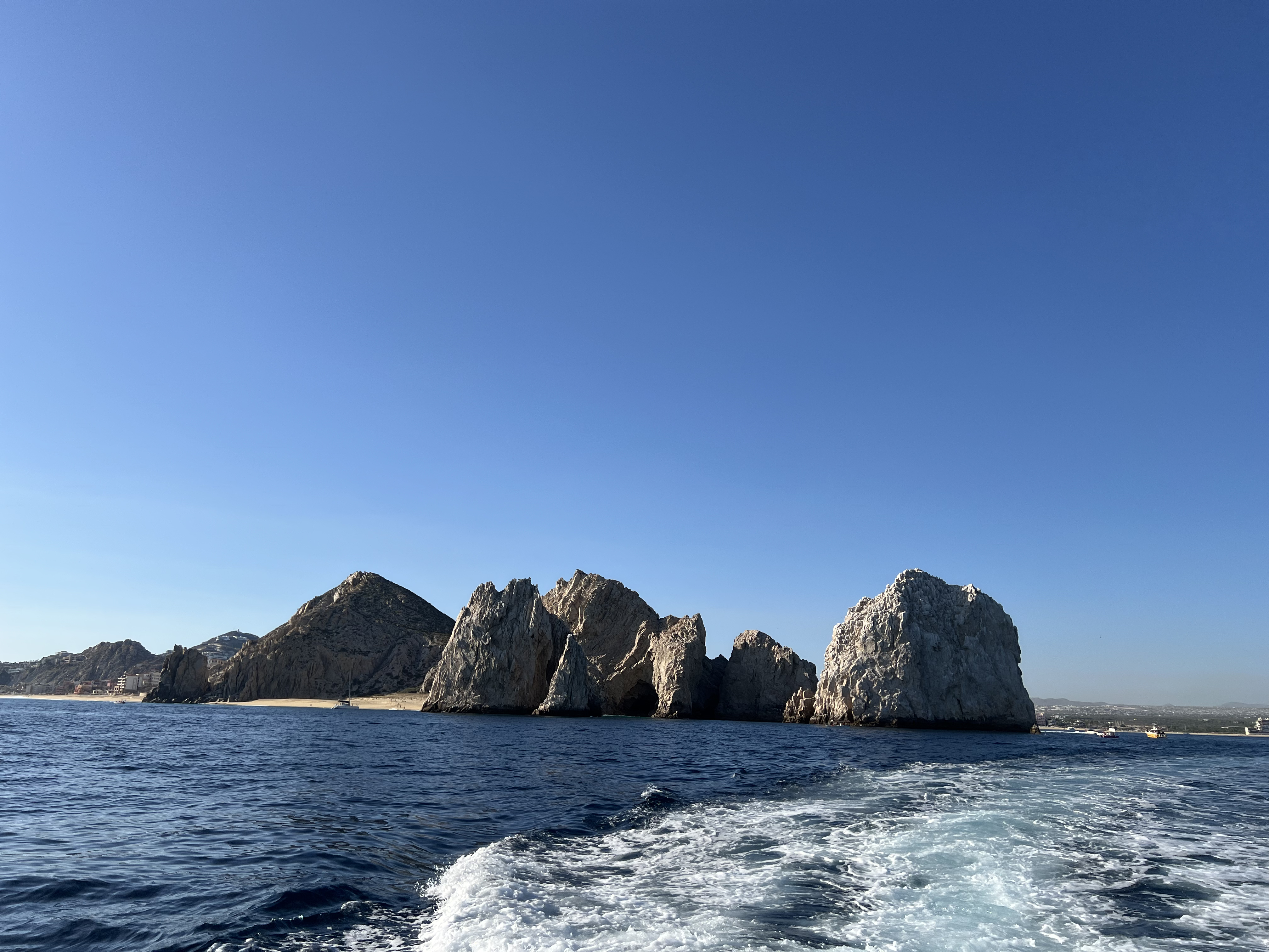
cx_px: 634
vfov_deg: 53.1
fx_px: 953
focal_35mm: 26
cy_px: 476
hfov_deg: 67.3
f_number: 1.5
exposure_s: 1/5882
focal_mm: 5.7
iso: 50
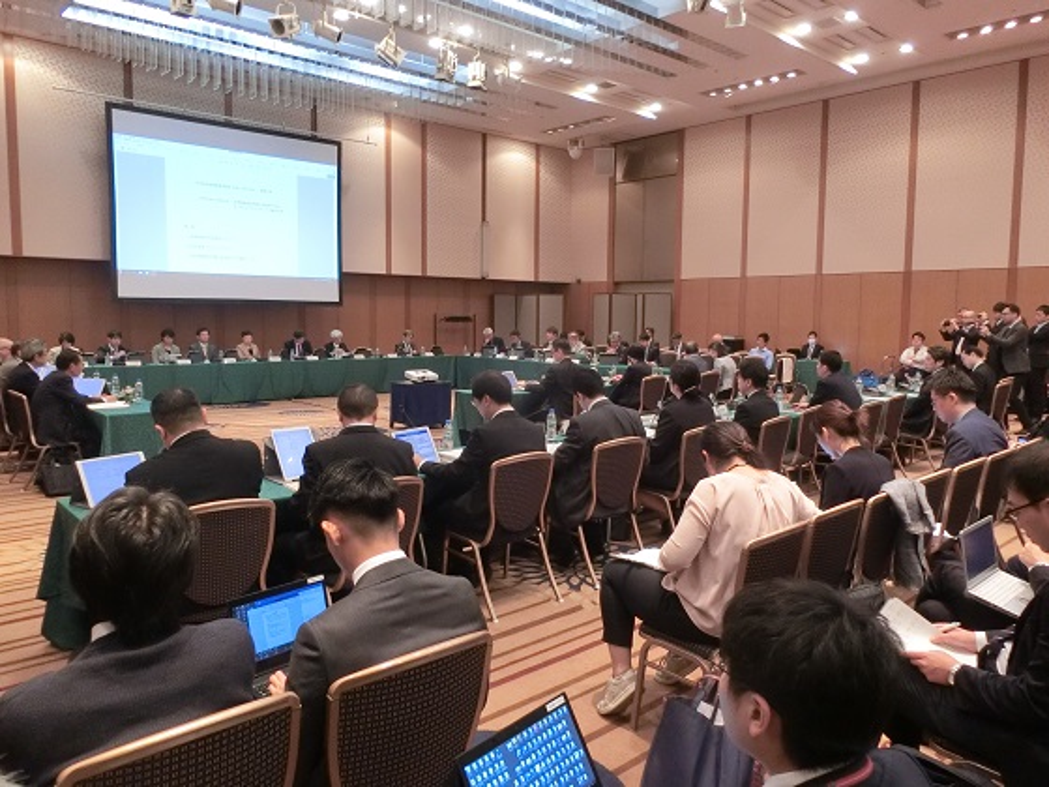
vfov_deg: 54.9
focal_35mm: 25
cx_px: 524
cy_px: 394
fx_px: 758
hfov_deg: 69.4
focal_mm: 4.5
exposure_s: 1/30
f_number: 3.5
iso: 640
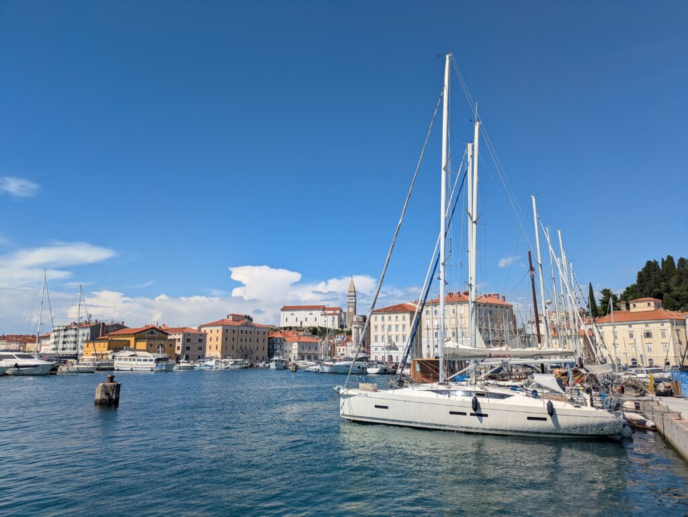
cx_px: 344
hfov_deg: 69.4
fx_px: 497
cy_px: 258
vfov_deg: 54.9
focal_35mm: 25
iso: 50
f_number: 1.89
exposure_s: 1/4444
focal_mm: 5.43
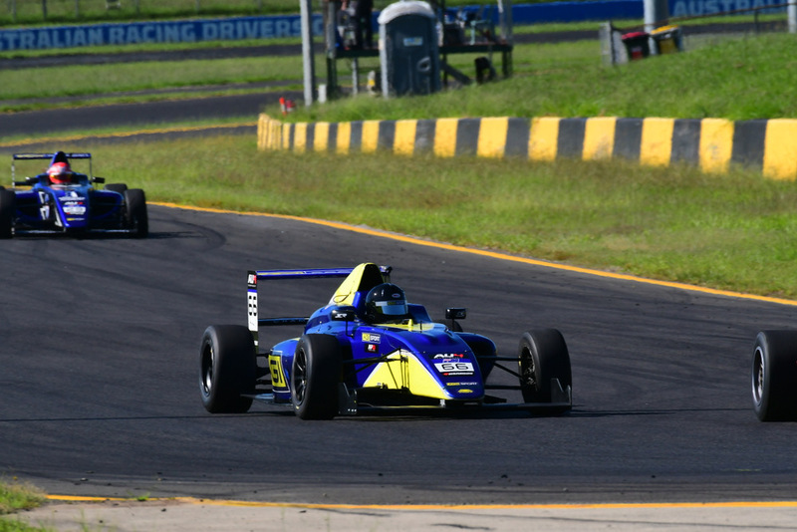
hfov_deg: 2.9
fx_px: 15945
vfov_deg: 1.9
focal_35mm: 720
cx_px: 398
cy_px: 266
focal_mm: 480
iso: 500
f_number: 13
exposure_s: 1/640
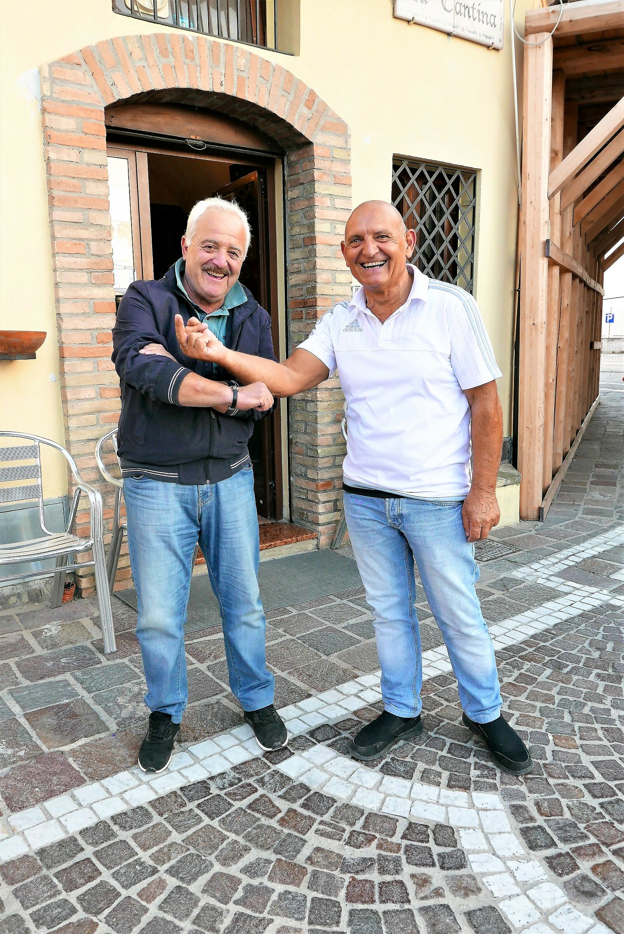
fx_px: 727
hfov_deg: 46.5
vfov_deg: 65.4
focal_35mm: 28
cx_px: 312
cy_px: 467
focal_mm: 12.5
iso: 200
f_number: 3.5
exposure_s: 1/160
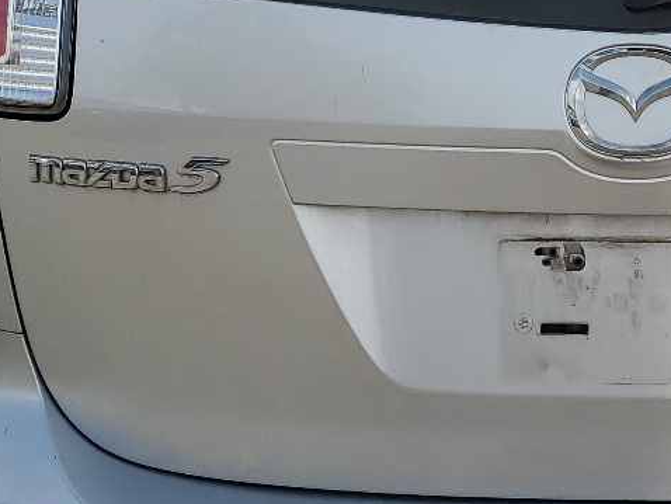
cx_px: 643
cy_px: 105
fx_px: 1687
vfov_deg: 16.9
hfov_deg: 21.8
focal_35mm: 87
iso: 50
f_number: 1.5
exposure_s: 1/2500
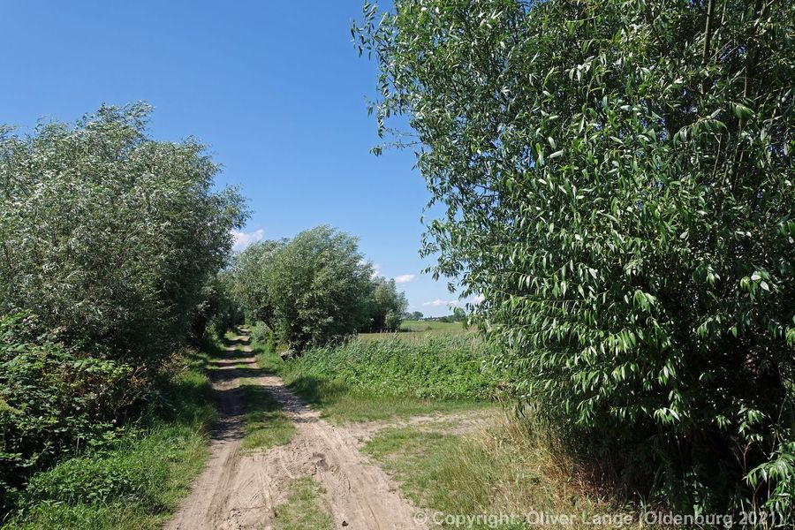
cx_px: 398
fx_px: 530
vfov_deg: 53.1
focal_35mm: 24
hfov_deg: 73.7
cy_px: 265
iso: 125
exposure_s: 1/125
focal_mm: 8.8
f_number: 4
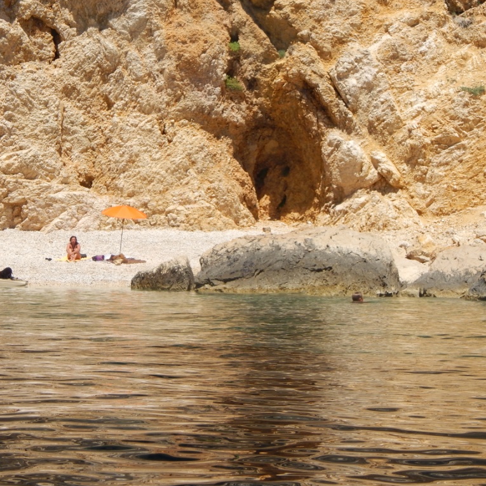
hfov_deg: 14.2
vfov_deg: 14.2
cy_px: 243
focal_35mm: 123
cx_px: 285
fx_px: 1954
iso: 125
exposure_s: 1/1500
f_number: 4.5
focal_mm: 18.7
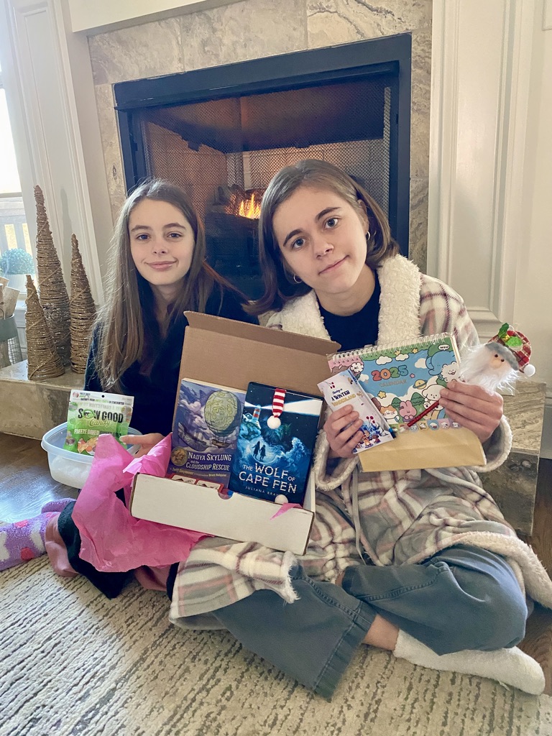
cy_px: 368
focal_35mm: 26
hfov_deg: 53.1
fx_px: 553
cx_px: 276
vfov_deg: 67.3
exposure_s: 1/30
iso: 640
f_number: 1.8
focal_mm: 4.25
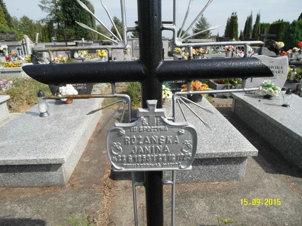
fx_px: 209
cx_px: 151
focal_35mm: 24
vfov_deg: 56.8
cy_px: 113
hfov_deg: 71.6
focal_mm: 5.2
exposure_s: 1/500
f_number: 4.4
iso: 80
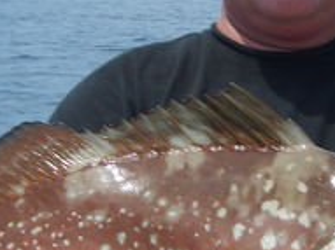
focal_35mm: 110
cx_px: 172
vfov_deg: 13.4
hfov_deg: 17.9
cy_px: 112
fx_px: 1064
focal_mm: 5.8
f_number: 7.1
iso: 50
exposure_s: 1/180
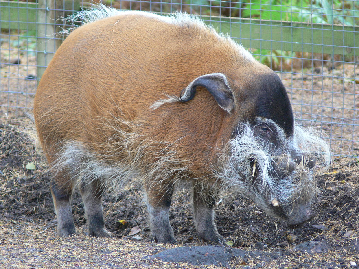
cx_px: 180
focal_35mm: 420
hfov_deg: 4.7
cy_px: 134
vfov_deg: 3.5
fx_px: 4356
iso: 160
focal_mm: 88.8
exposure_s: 1/30
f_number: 3.7
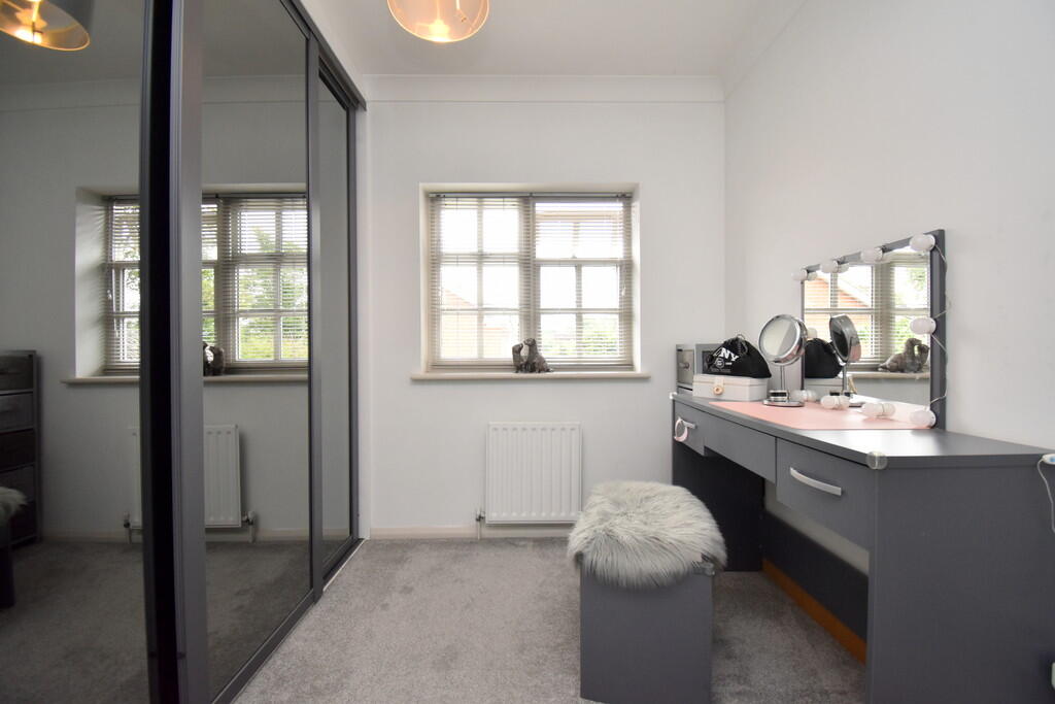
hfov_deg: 100.4
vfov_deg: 77.3
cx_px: 528
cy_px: 352
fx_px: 440
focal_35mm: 15
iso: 1000
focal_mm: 10
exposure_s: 1/125
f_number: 4.5
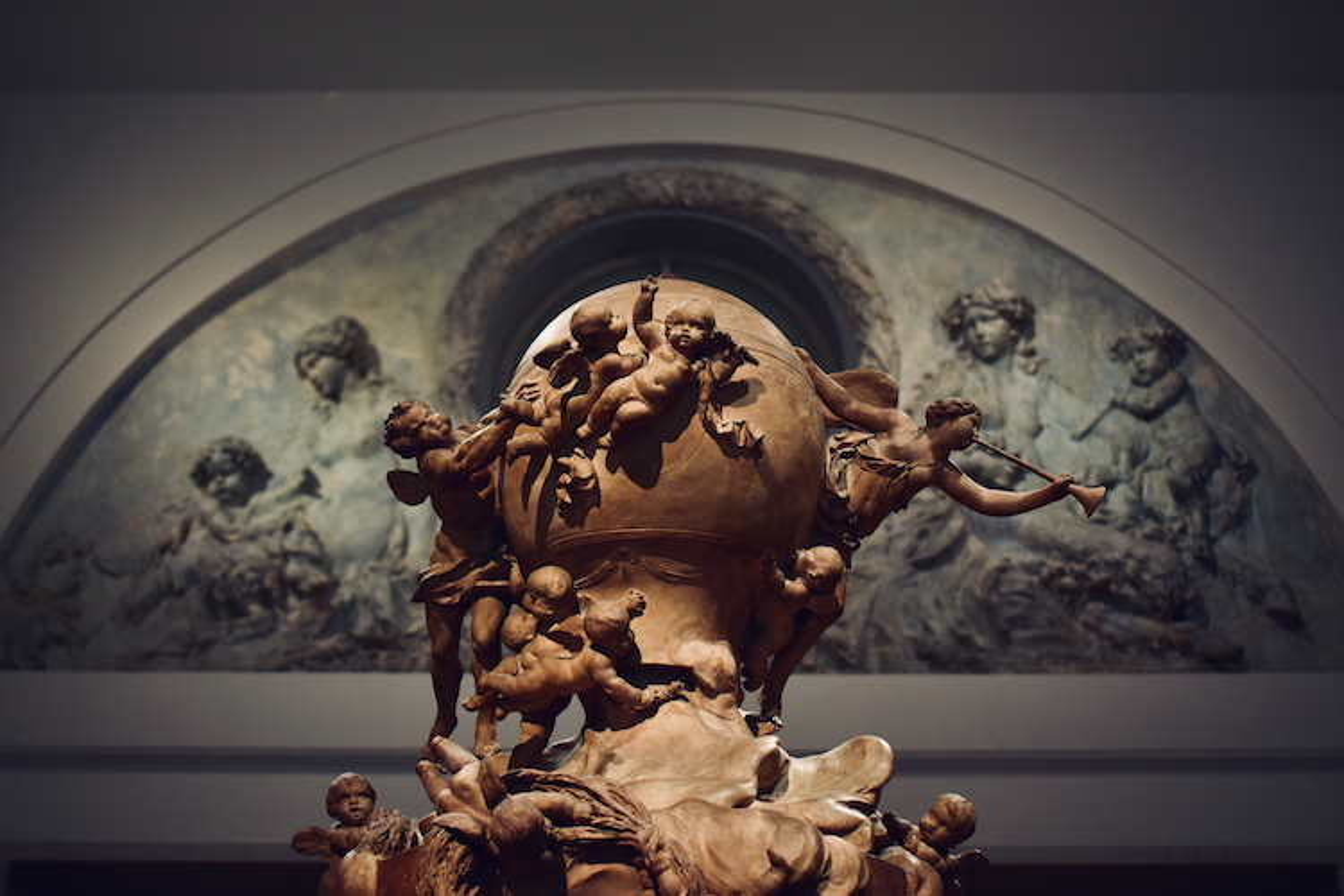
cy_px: 448
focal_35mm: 48
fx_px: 1792
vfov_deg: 28.1
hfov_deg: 41.1
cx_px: 672
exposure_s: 1/25
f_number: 4.5
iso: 500
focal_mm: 32
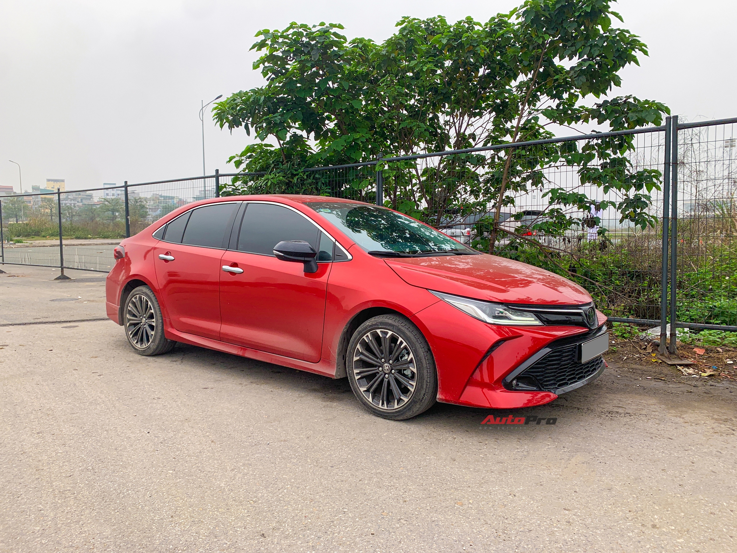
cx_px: 368
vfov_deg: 53.1
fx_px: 554
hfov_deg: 67.3
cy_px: 276
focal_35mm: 26
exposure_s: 1/750
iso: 25
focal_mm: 4.25
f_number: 1.8
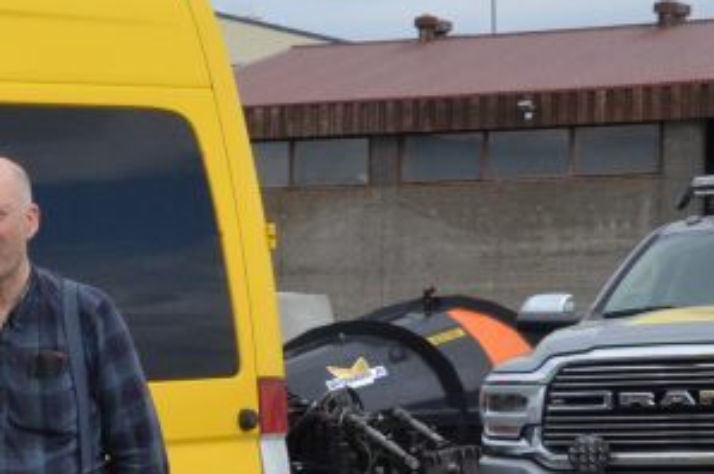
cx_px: -580
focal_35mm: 155
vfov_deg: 8.8
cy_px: 497
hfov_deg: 12.2
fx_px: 3071
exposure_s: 1/800
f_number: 14
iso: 1000
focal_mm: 28
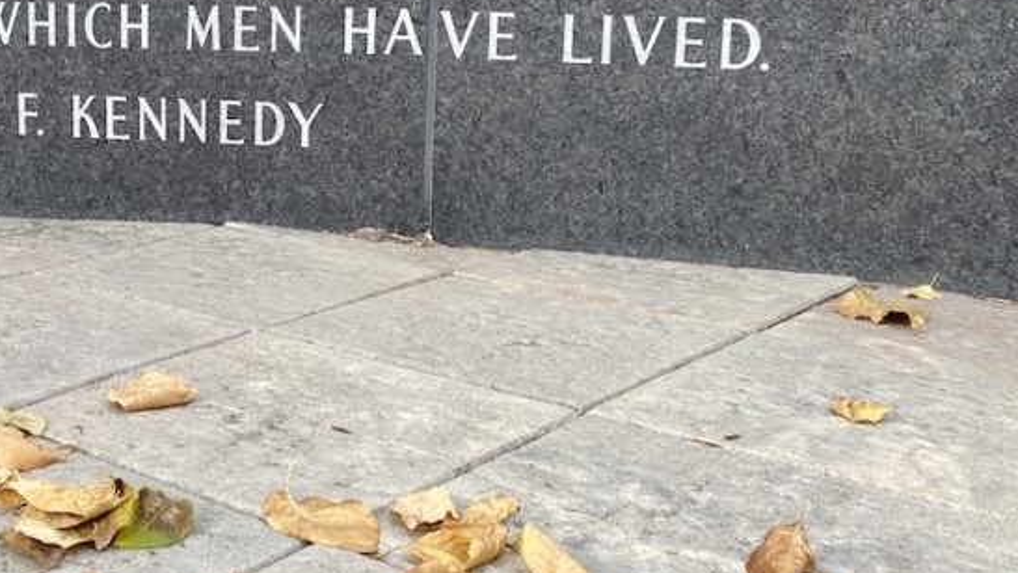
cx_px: 140
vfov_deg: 22.5
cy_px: 151
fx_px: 1431
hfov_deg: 37.1
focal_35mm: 53
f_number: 1.8
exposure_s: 1/772
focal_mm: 4.25
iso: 32
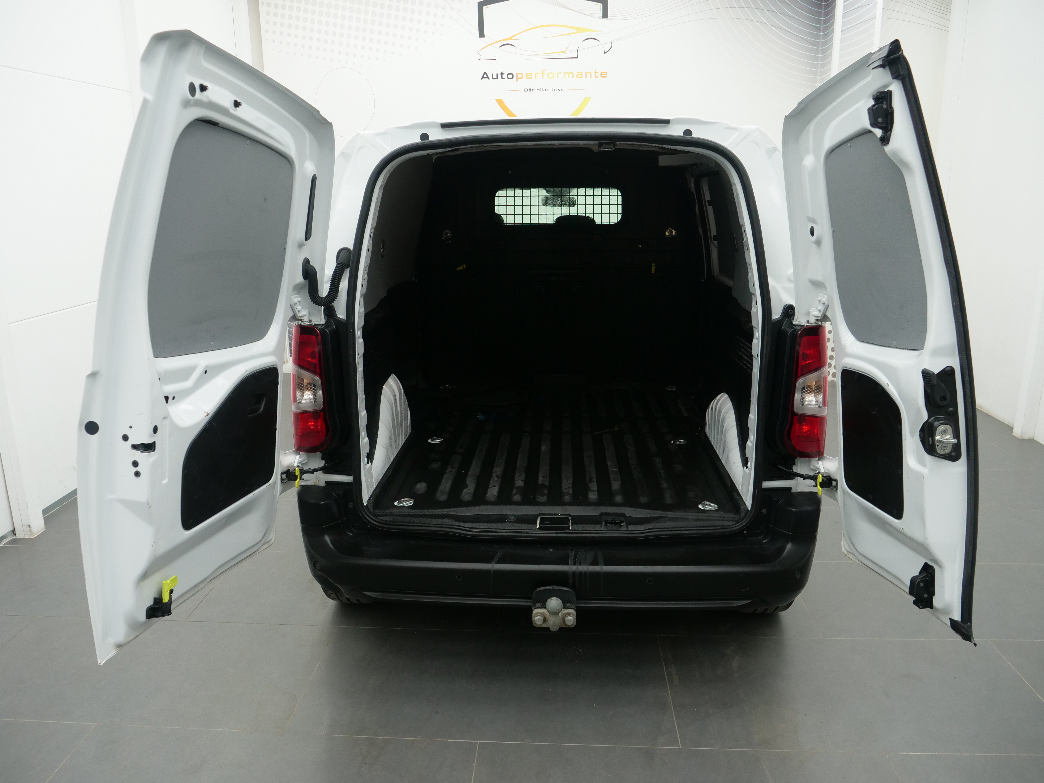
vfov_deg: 54.9
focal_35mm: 25
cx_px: 517
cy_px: 390
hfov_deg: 69.4
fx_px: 754
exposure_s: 1/400
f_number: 3.5
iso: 800
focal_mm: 12
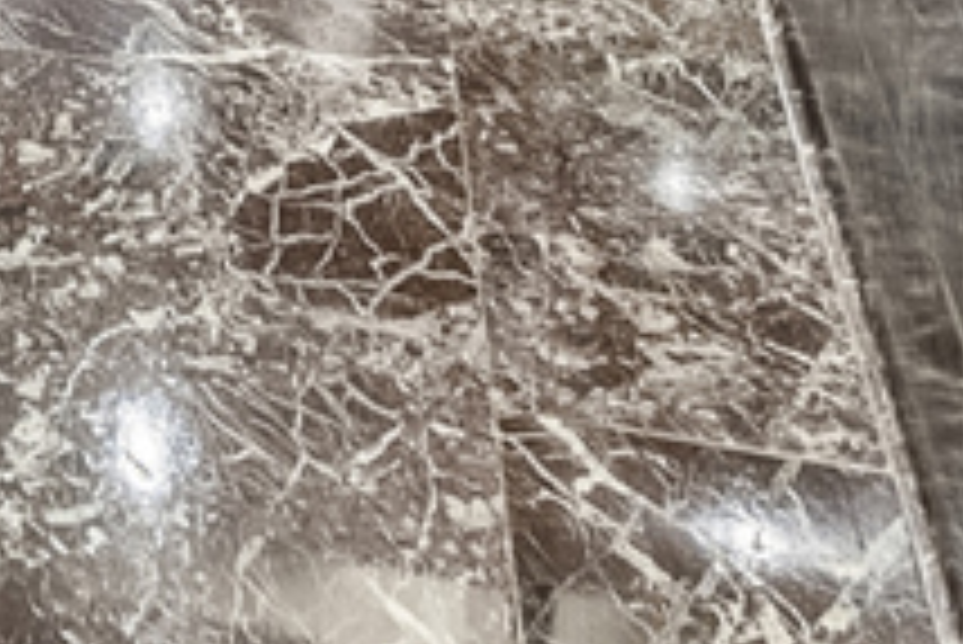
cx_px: -655
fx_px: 3239
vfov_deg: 8.4
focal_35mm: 121
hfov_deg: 15.1
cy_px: -1612
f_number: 4
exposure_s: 13
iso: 640
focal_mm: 16
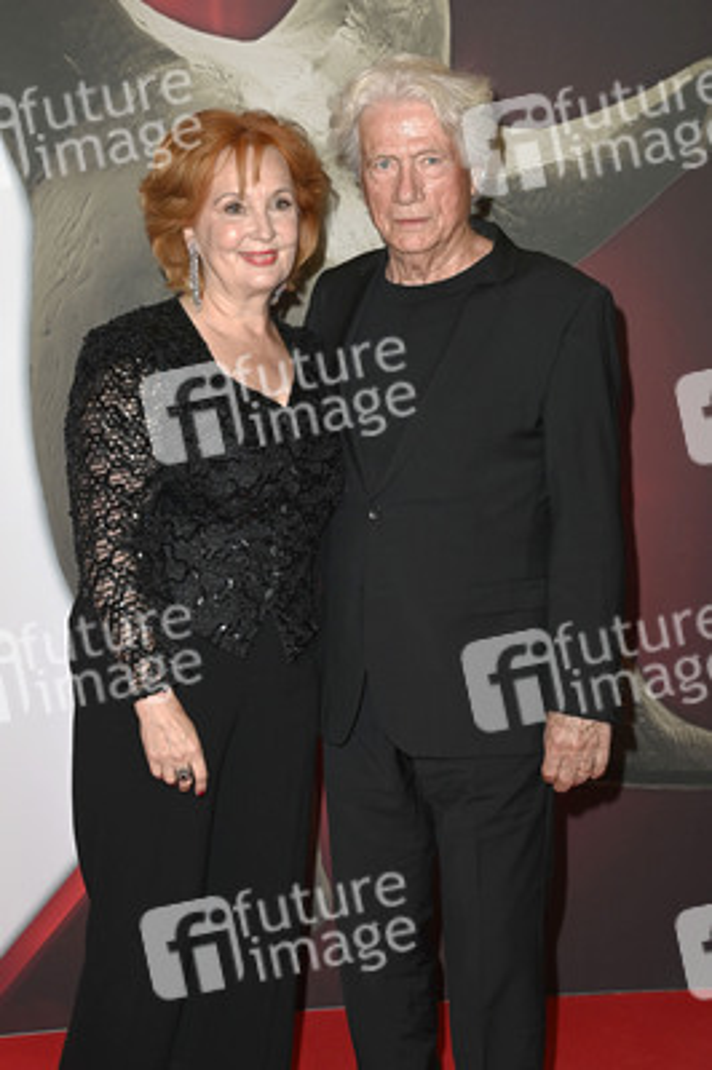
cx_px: 356
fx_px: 1932
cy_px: 535
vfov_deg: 31.0
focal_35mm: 65
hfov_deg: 20.9
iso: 640
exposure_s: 1/250
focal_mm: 65
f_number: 5.6
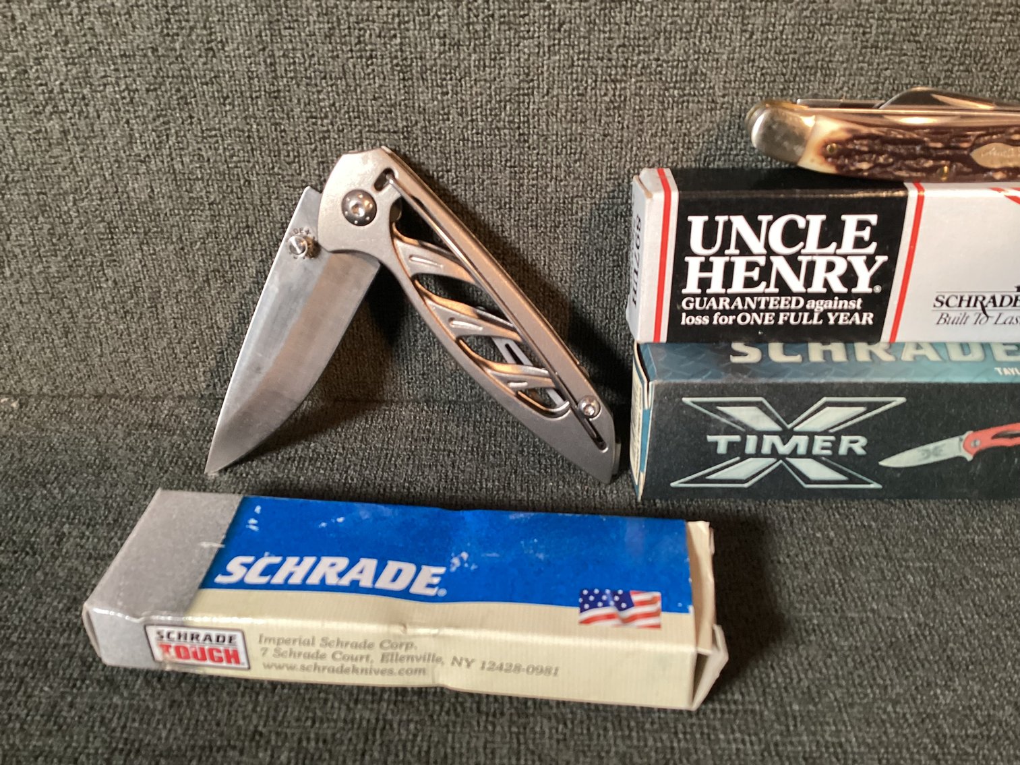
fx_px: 914
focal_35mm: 31
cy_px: 382
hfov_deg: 58.3
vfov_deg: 45.4
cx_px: 510
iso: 250
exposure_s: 1/40
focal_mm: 3.3
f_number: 2.4
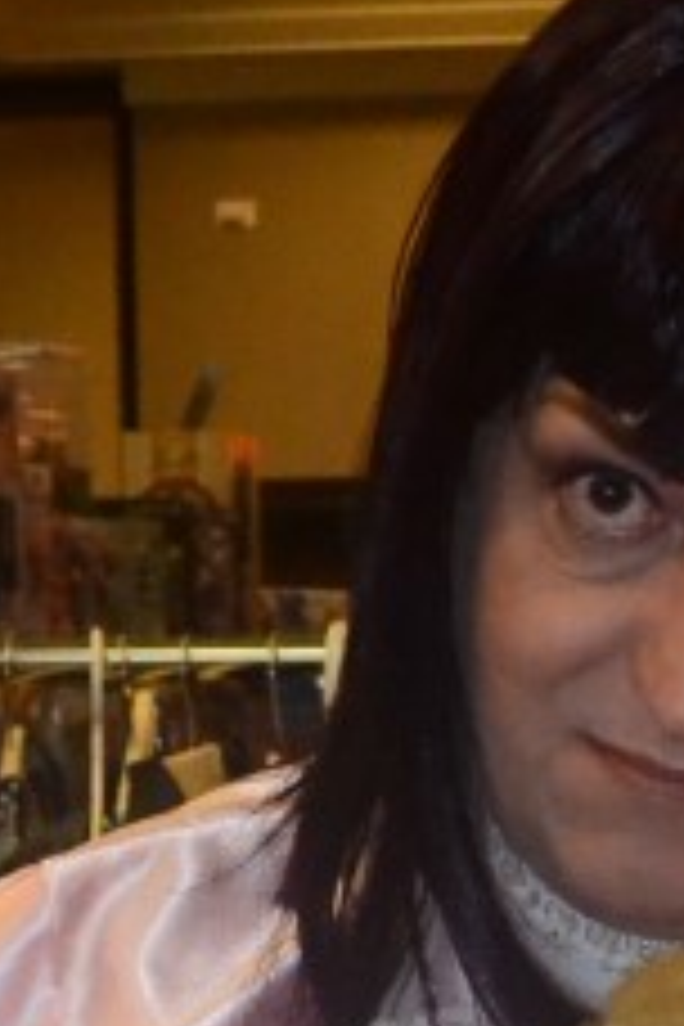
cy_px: 2164
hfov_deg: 8.2
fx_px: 4759
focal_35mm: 167
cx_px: 612
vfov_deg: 11.0
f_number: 7.1
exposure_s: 1/60
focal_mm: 22
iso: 3200
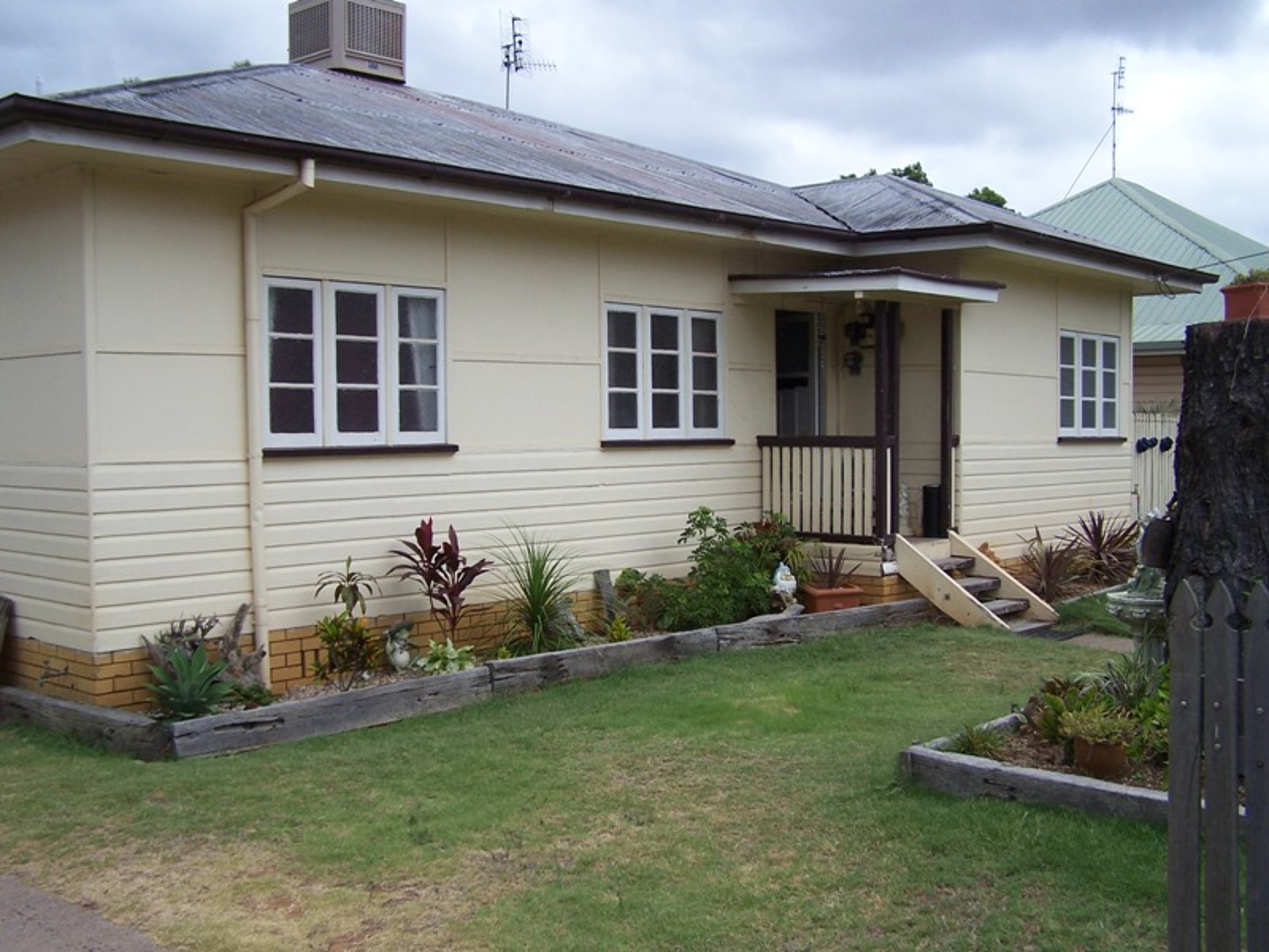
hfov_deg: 49.0
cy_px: 476
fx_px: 1393
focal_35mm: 38
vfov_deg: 37.7
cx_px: 634
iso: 80
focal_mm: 6.3
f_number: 2.8
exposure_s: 1/1000
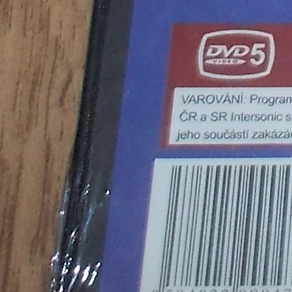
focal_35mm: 147
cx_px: 573
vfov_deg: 11.3
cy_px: -176
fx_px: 1403
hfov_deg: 10.9
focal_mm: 4.1
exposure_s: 1/30
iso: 200
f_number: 3.3
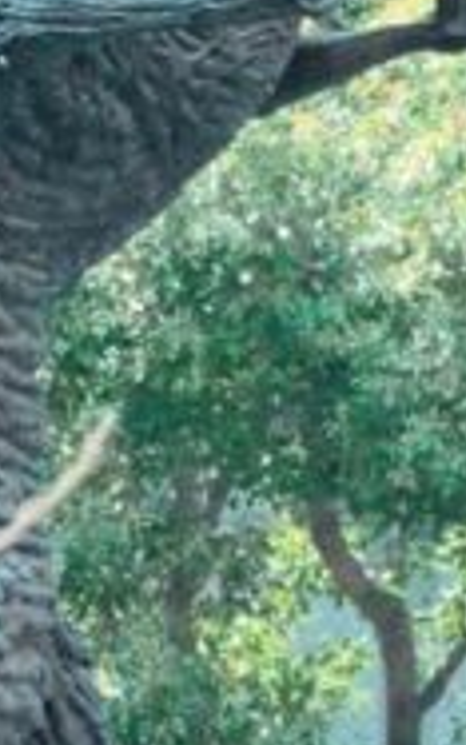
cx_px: -283
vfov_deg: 2.3
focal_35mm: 920
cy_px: 22
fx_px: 18680
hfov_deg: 1.4
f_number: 16
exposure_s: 1/200
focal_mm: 110
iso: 1800
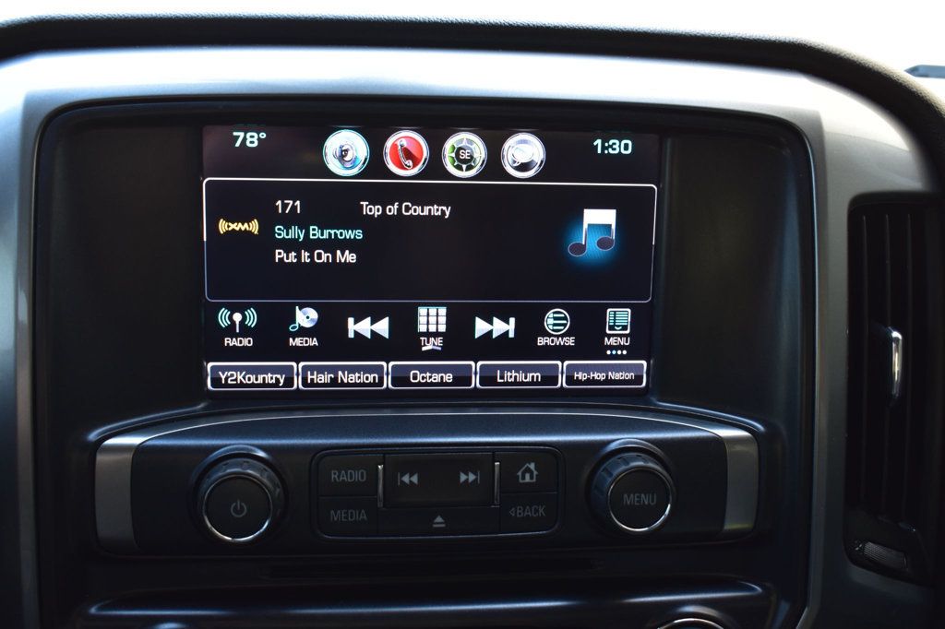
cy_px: 314
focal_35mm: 42
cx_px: 472
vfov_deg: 31.9
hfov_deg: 46.4
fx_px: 1102
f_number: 7.1
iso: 400
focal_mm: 28
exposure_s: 1/25
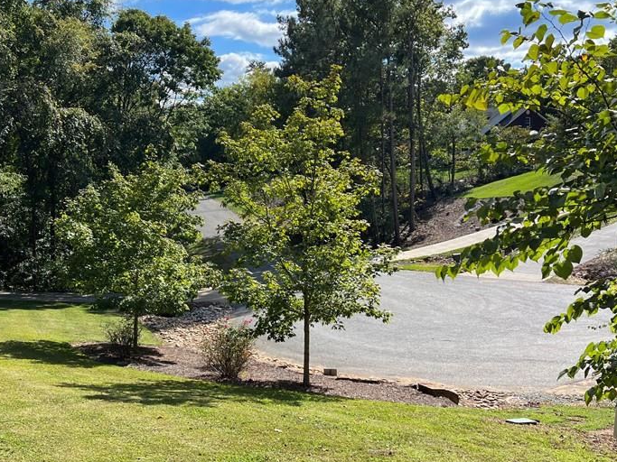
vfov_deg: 36.8
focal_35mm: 39
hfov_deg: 47.7
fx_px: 695
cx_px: 267
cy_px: 255
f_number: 1.5
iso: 50
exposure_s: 1/2571
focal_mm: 5.7
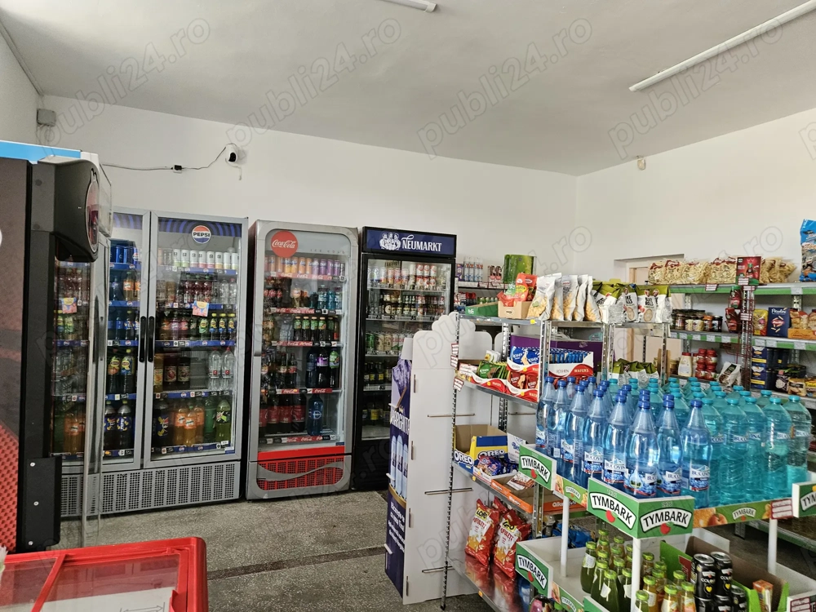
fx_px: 542
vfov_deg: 58.9
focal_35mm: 23
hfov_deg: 73.9
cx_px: 408
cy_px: 306
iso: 500
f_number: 1.8
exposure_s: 1/100
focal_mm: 5.4
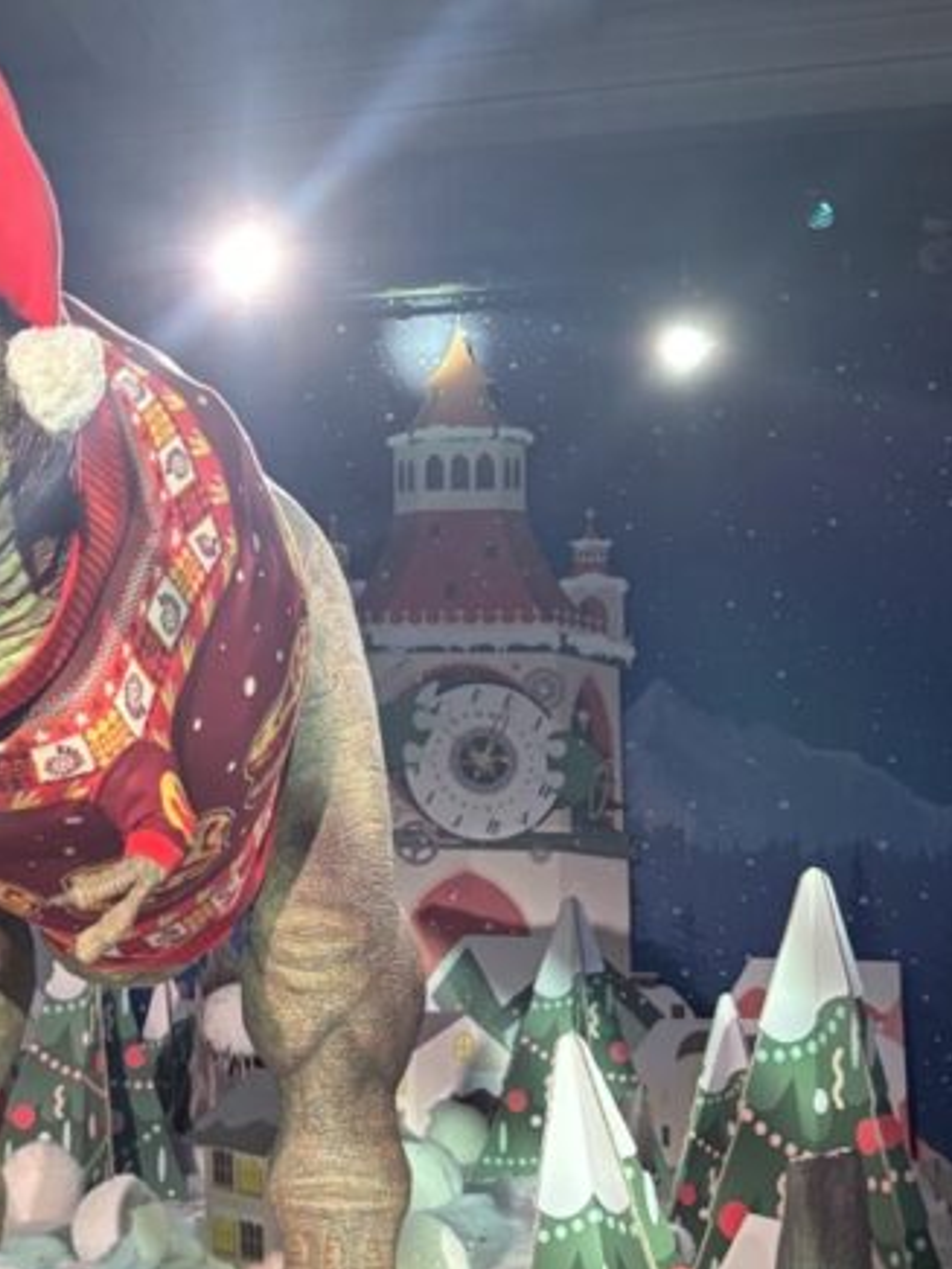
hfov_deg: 23.4
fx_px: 2237
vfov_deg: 31.6
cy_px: 506
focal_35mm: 61
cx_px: 90
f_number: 1.6
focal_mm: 5.96
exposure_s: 1/59
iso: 320
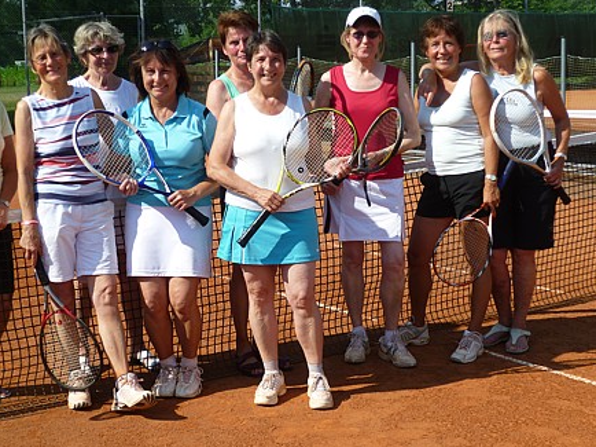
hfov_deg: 28.5
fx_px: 1170
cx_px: 261
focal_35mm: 68
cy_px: 250
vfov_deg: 21.6
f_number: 4
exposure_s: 1/640
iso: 80
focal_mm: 10.5
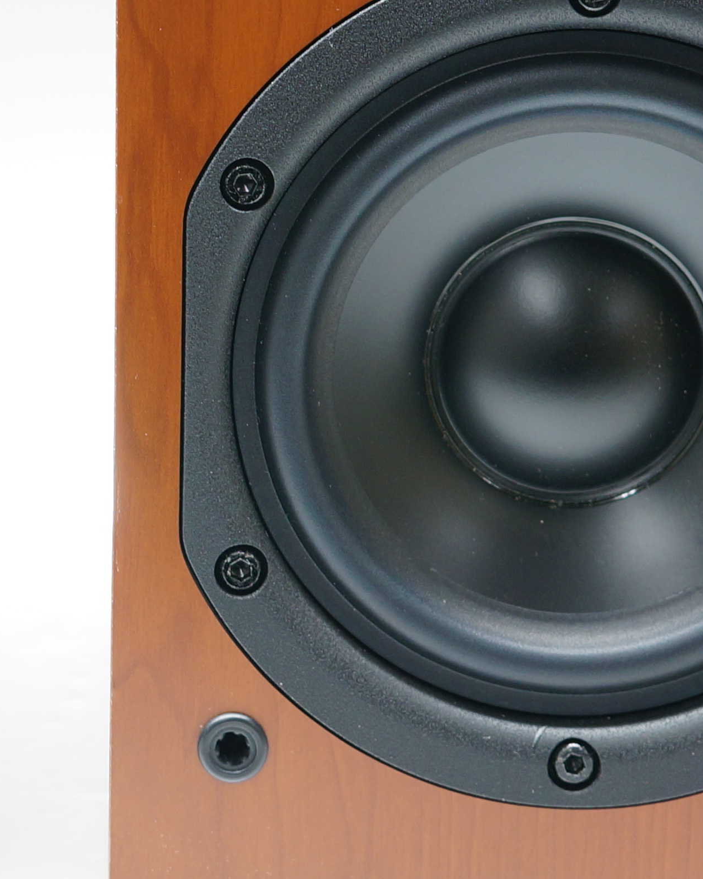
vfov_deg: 14.6
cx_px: 37
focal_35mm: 131
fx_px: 3406
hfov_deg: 11.7
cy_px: 98
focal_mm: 30
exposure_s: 1/50
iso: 200
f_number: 3.2
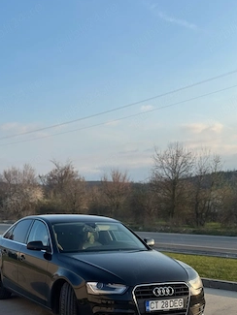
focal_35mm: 59
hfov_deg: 24.8
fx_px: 538
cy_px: 189
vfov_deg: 32.6
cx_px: 106
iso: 64
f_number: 1.78
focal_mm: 6.76
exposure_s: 1/2717
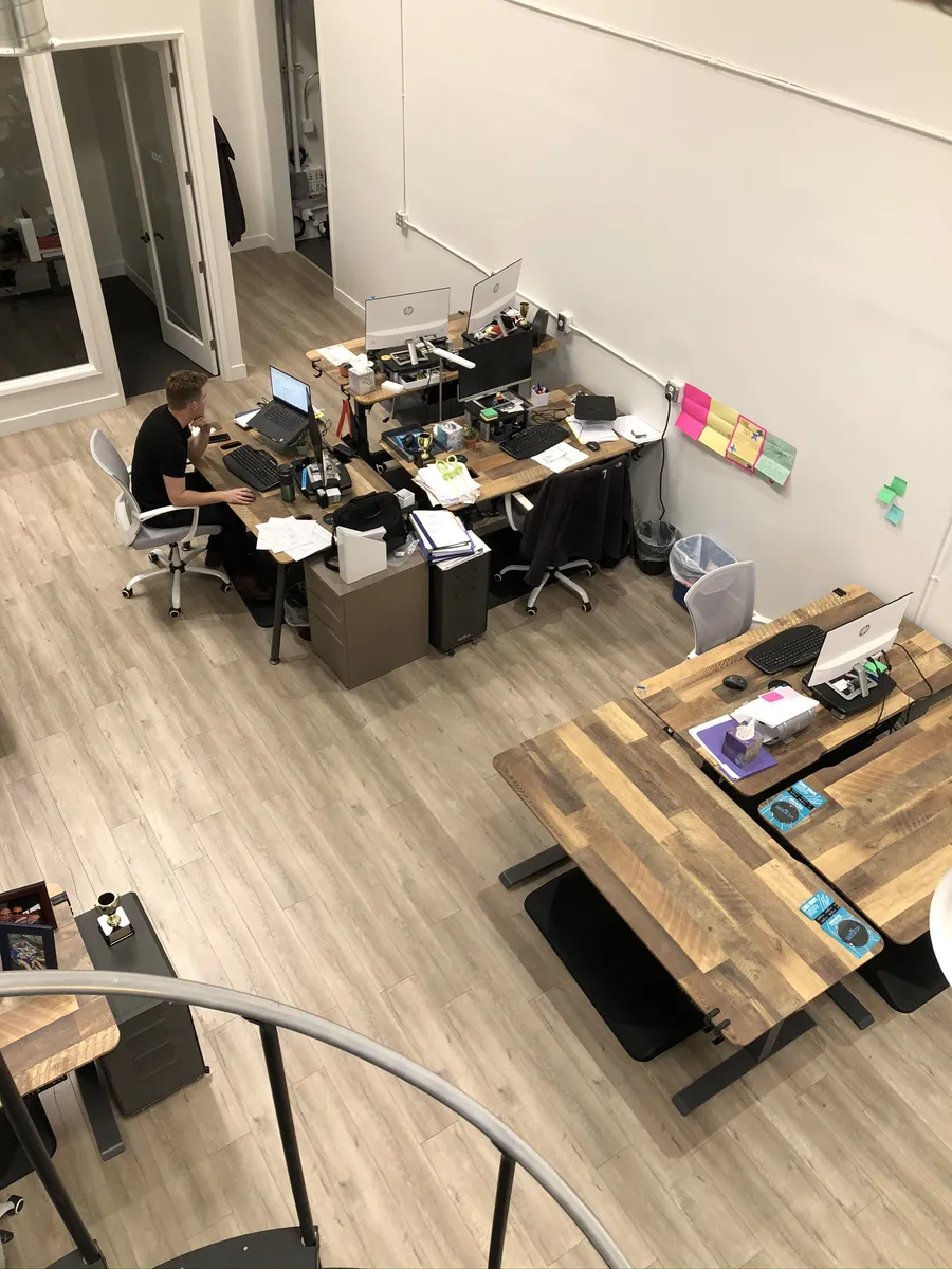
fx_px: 1027
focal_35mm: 28
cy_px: 634
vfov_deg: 63.4
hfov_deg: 49.7
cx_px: 476
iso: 40
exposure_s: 1/24
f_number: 1.8
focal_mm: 3.99
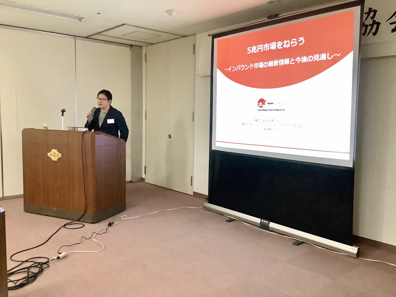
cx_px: 198
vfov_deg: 45.4
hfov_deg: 58.4
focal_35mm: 31
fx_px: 355
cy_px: 148
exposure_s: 1/60
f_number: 2.4
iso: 250
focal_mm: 3.3
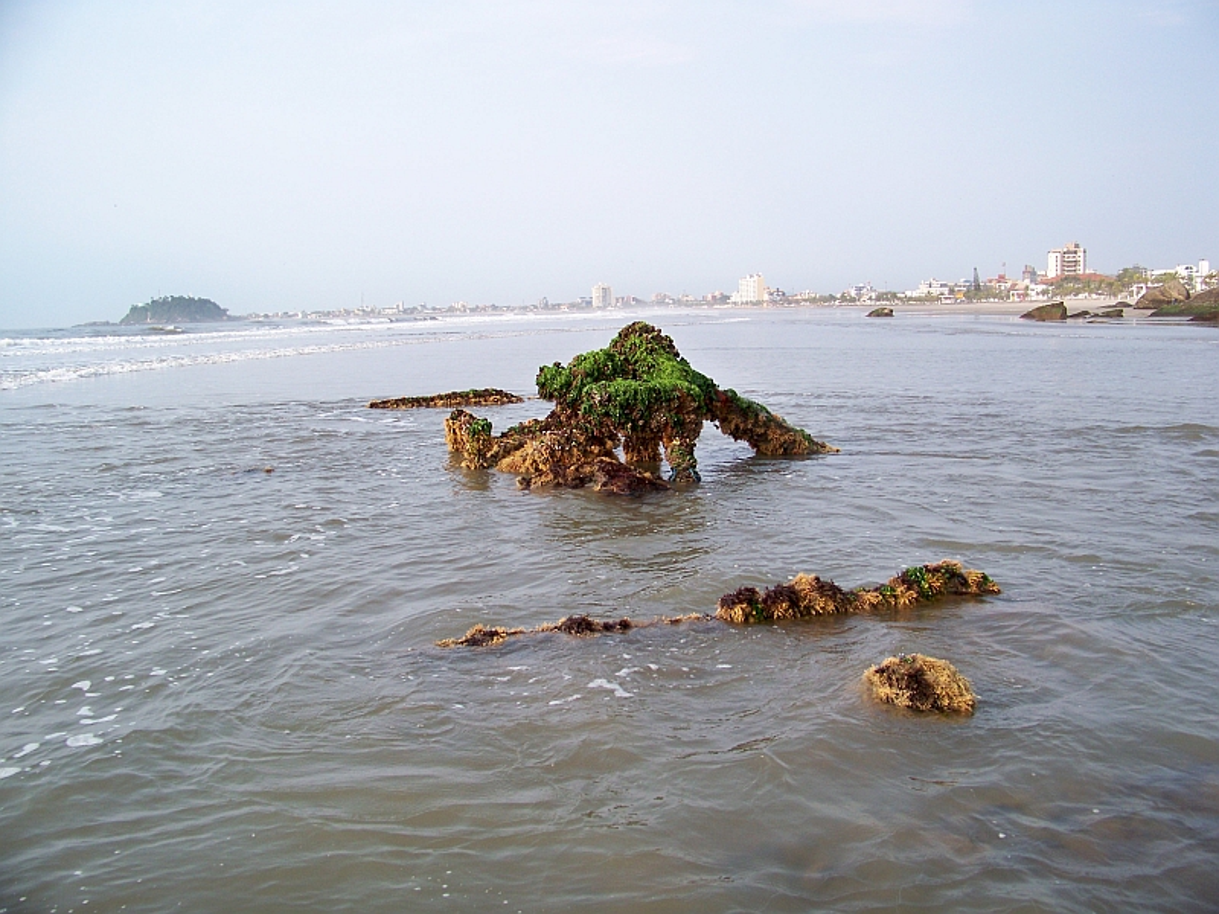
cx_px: 610
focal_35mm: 33
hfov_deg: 55.4
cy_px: 457
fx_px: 1162
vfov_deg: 42.9
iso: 80
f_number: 2.8
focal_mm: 5.85
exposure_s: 1/640
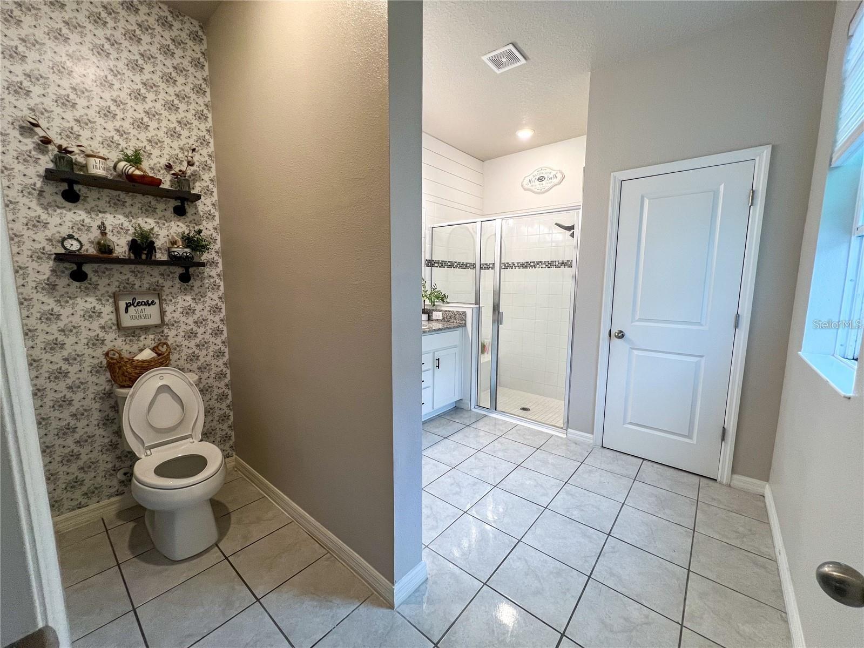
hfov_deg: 106.2
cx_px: 432
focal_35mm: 13
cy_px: 324
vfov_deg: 89.9
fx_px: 324
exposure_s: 1/120
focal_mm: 1.57
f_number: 1.8
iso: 160
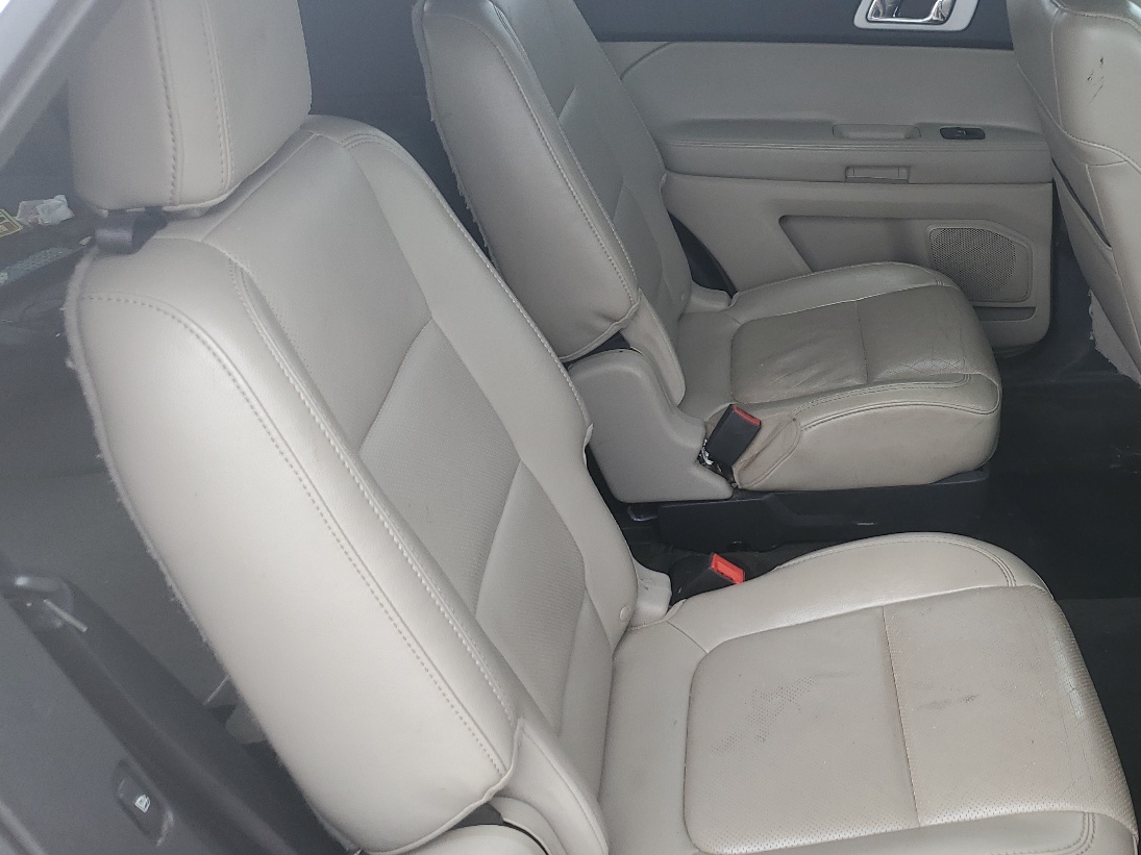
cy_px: 409
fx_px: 1252
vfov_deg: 37.7
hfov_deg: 47.6
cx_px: 819
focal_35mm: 38
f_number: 1.5
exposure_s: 1/345
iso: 50
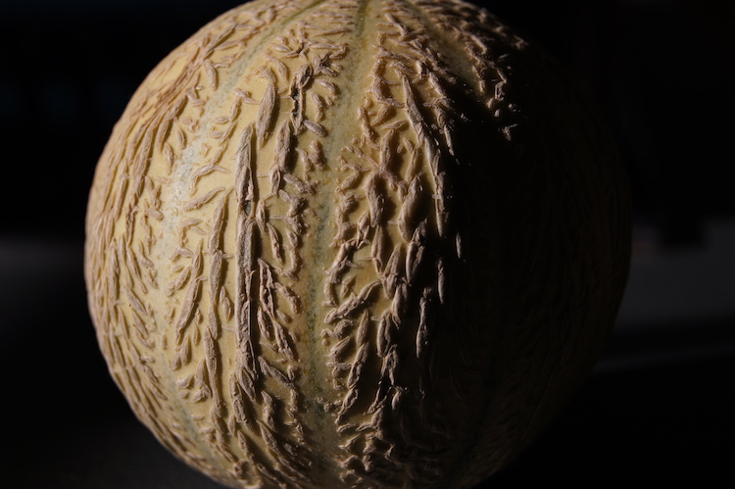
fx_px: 1683
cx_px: 368
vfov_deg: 16.5
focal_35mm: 82
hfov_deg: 24.6
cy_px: 244
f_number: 5.6
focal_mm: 55
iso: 100
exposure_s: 1/1000
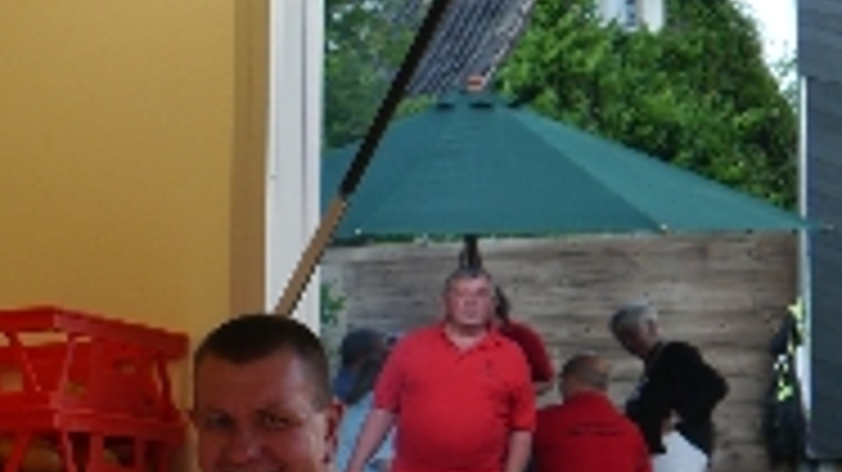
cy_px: 407
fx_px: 2187
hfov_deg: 19.0
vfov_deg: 12.3
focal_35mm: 98
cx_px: -437
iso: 160
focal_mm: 14
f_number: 4
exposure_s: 1/125
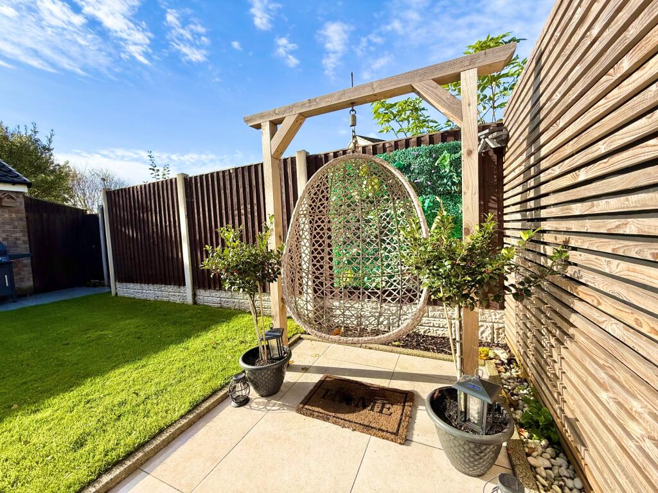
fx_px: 266
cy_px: 246
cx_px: 329
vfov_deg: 85.7
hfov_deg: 102.1
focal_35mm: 14
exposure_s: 1/1050
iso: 64
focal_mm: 2.22
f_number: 2.2
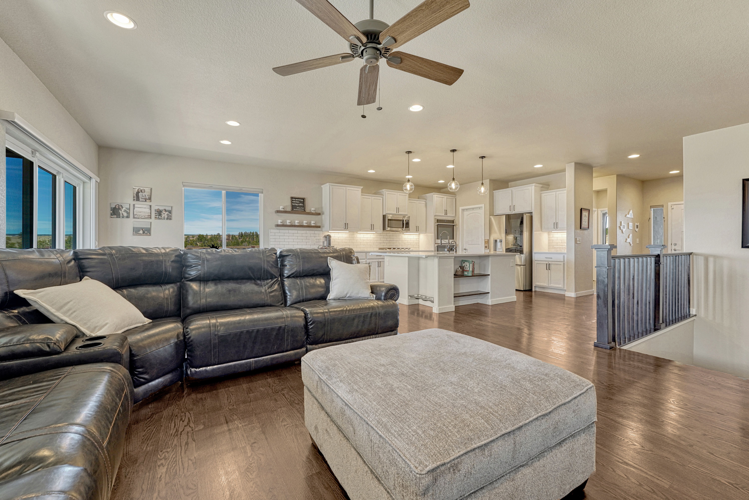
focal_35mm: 14
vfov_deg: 81.3
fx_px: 291
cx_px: 374
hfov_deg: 104.2
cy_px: 250
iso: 400
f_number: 8
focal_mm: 14
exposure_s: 1/200
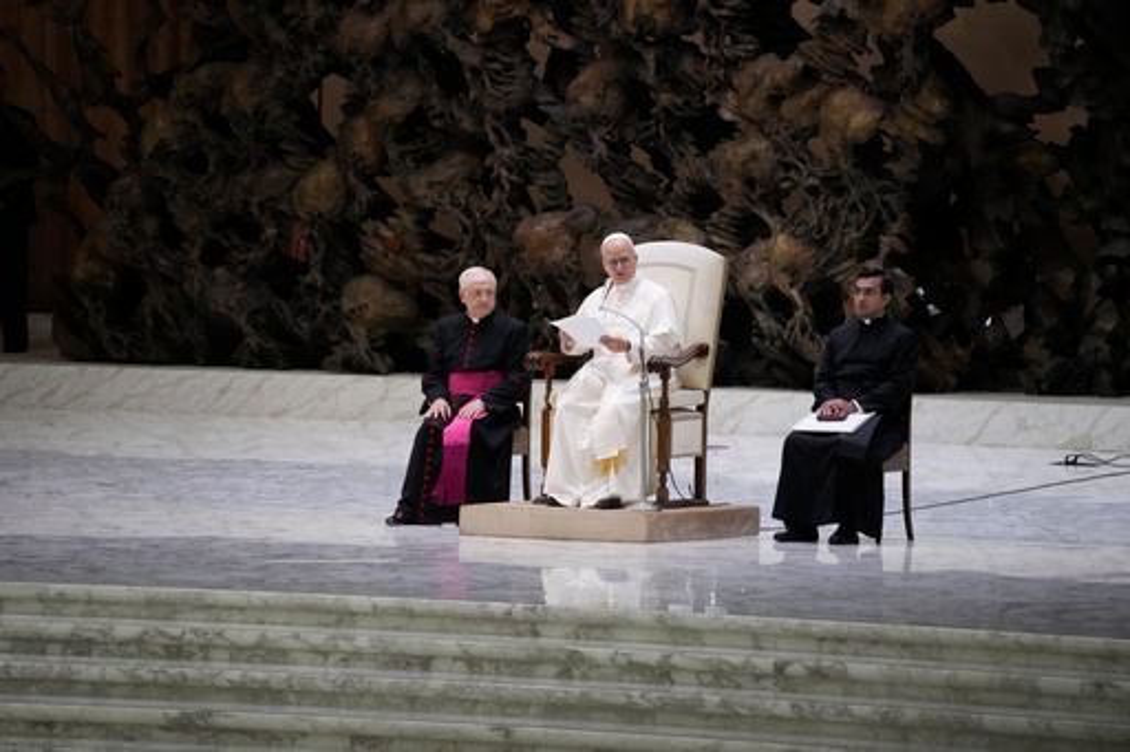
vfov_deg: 3.4
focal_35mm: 400
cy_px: 376
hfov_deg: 5.2
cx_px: 565
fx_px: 12551
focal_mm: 400
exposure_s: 1/640
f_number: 5.6
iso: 6400
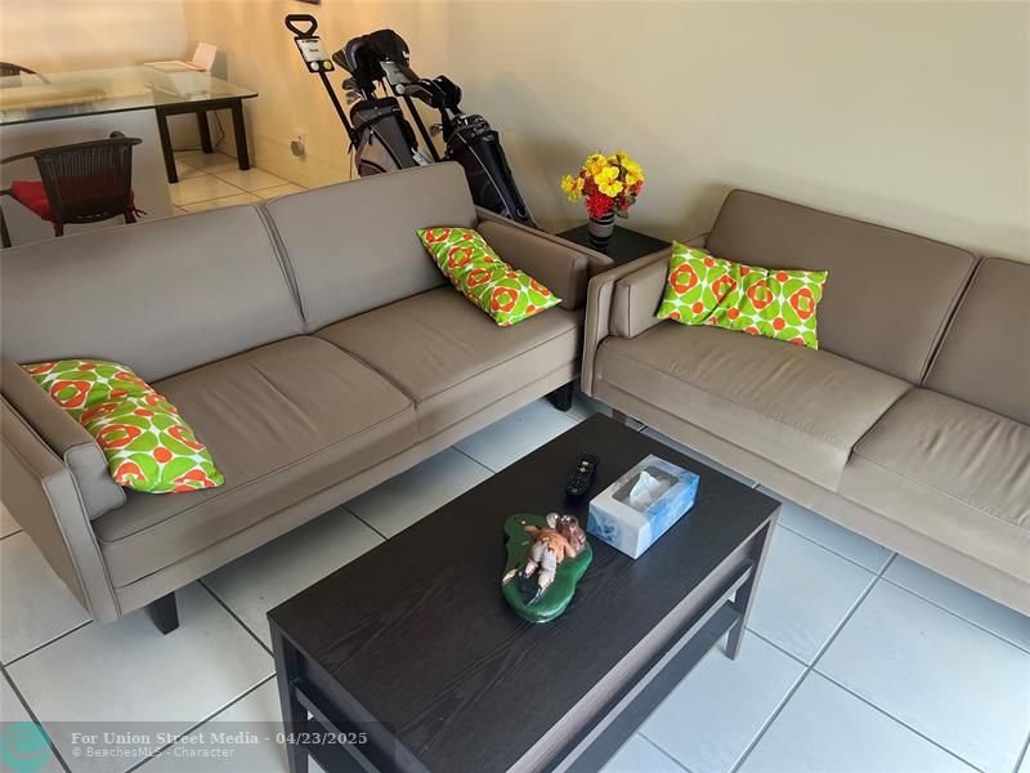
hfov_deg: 67.3
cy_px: 386
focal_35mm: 26
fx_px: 774
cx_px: 515
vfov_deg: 53.1
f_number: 1.5
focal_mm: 5.7
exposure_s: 1/120
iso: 125
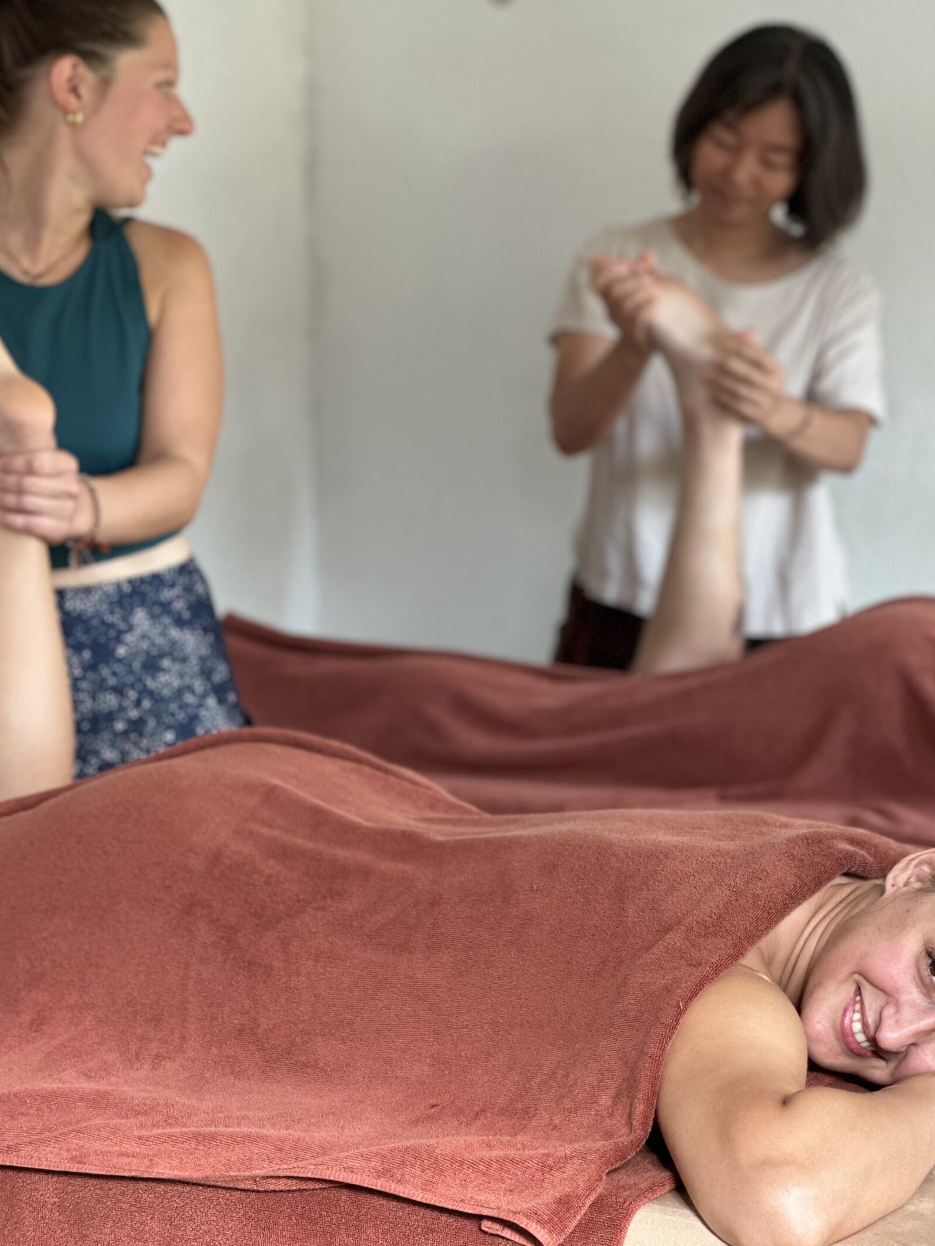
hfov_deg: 15.9
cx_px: 488
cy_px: 570
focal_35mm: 93
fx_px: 3349
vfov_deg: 21.1
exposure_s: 1/33
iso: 160
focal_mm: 9
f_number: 2.8
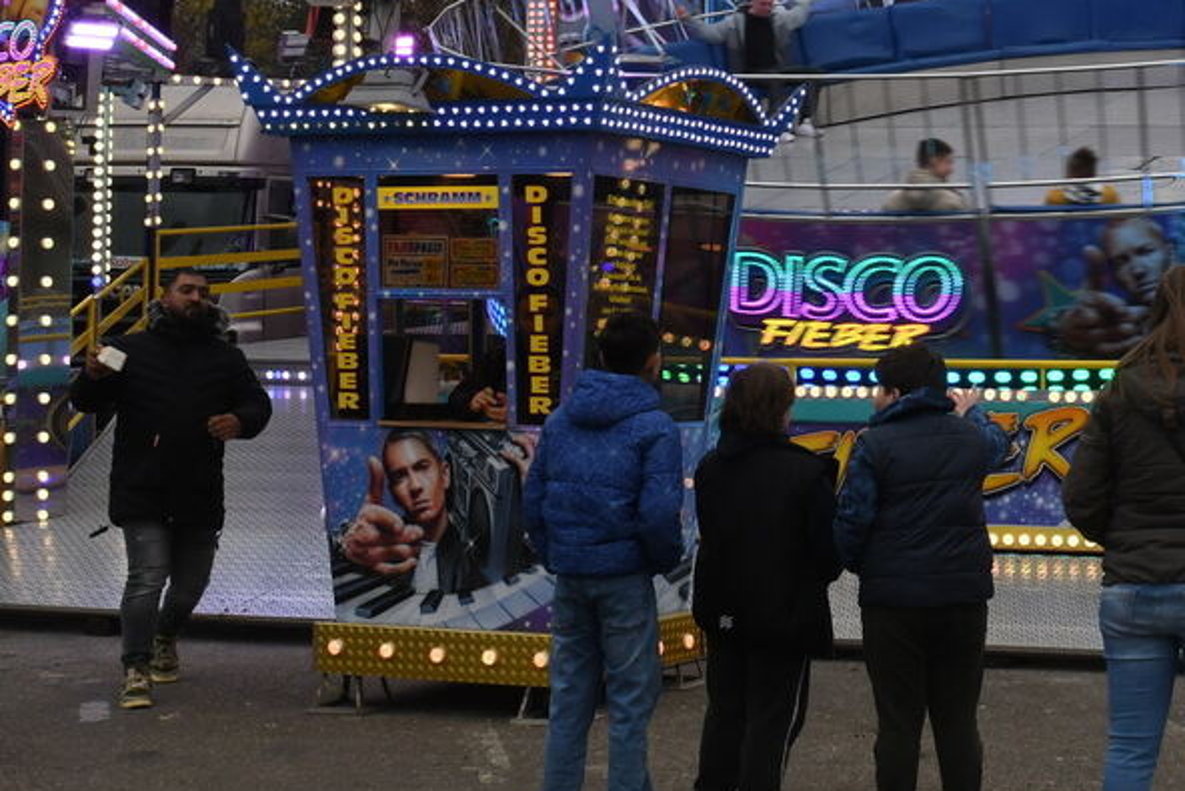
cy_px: 206
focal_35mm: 79
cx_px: 1105
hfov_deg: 24.8
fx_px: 2601
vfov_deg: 17.2
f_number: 13
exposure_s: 1/160
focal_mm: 26
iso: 800
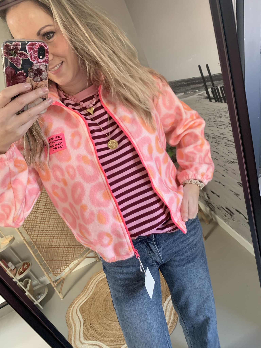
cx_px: 130
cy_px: 174
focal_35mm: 26
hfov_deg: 53.1
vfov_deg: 67.3
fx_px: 261
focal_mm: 4.25
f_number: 1.8
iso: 320
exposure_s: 1/60
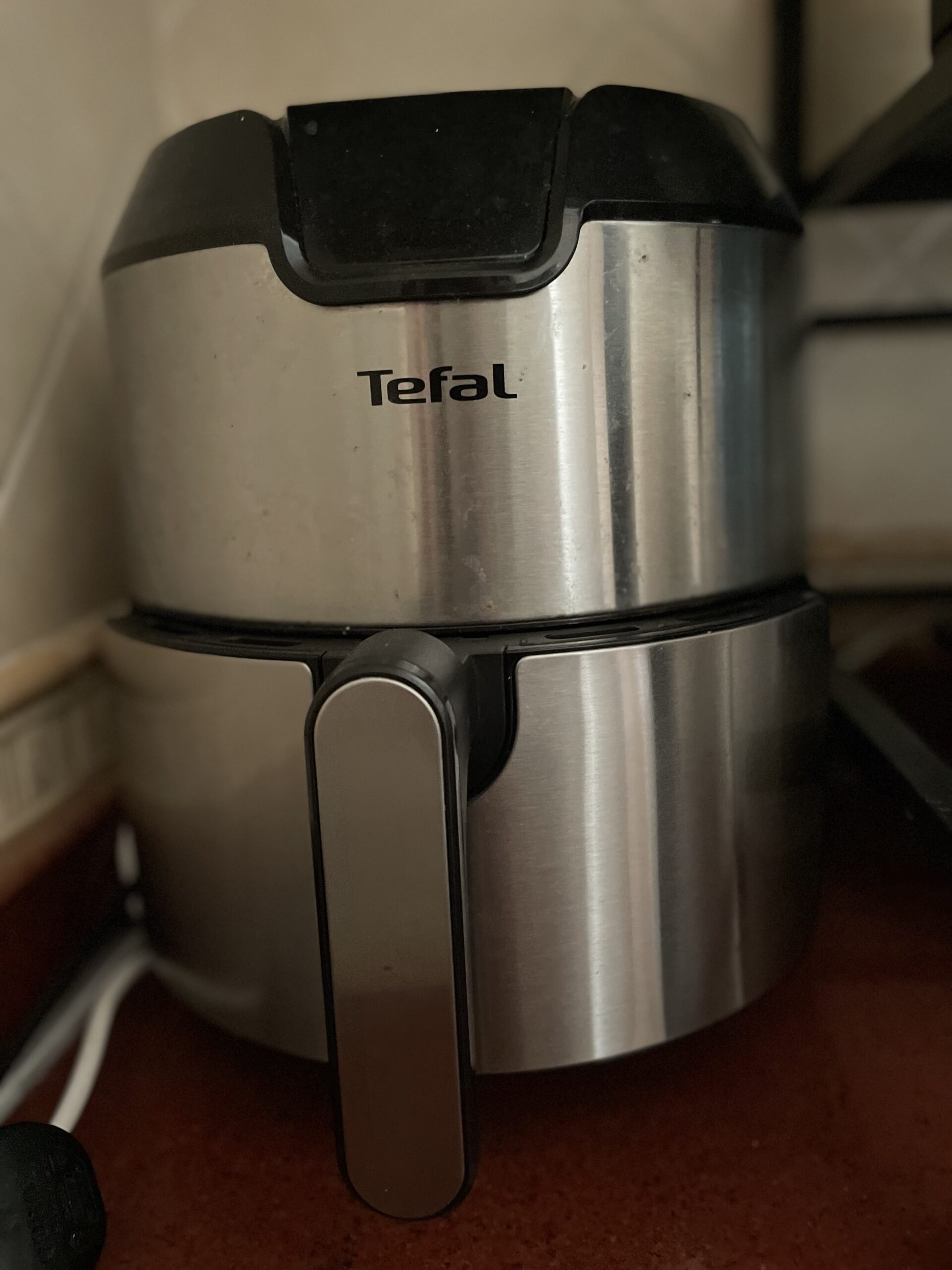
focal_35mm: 26
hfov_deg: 53.1
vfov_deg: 67.3
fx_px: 953
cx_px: 476
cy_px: 635
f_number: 1.6
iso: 1000
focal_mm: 4.2
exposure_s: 1/30
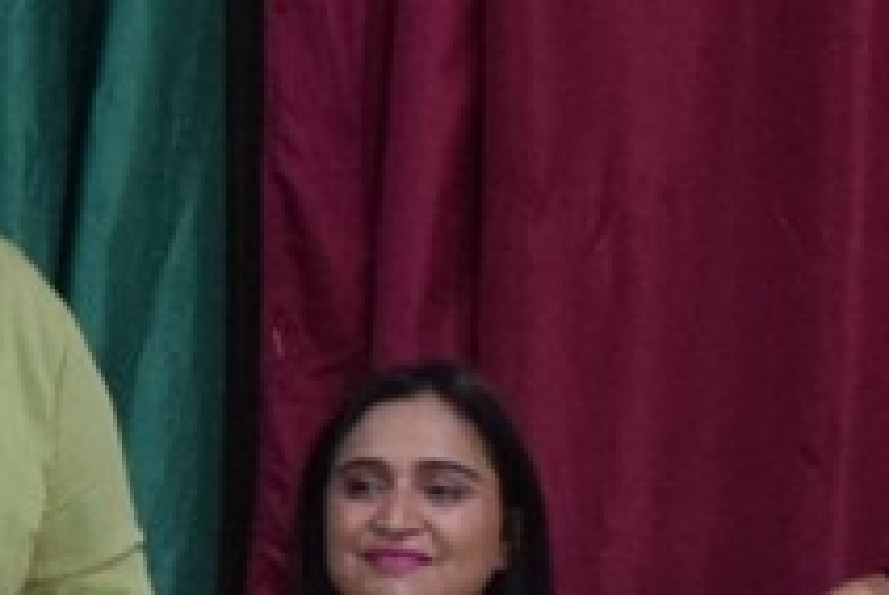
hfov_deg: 6.5
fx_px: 7762
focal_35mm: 314
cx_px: -8
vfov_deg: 4.4
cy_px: 846
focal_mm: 27
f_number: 3.8
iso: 2200
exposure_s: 1/60
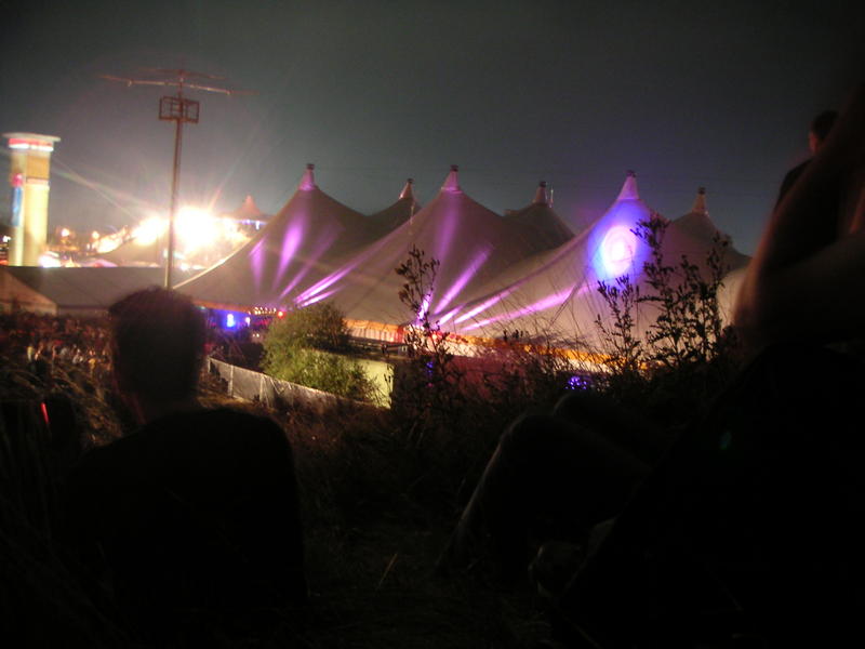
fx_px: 925
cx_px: 432
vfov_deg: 38.7
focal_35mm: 37
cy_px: 324
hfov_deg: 50.1
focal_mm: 5.7
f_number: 2.8
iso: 100
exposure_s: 4
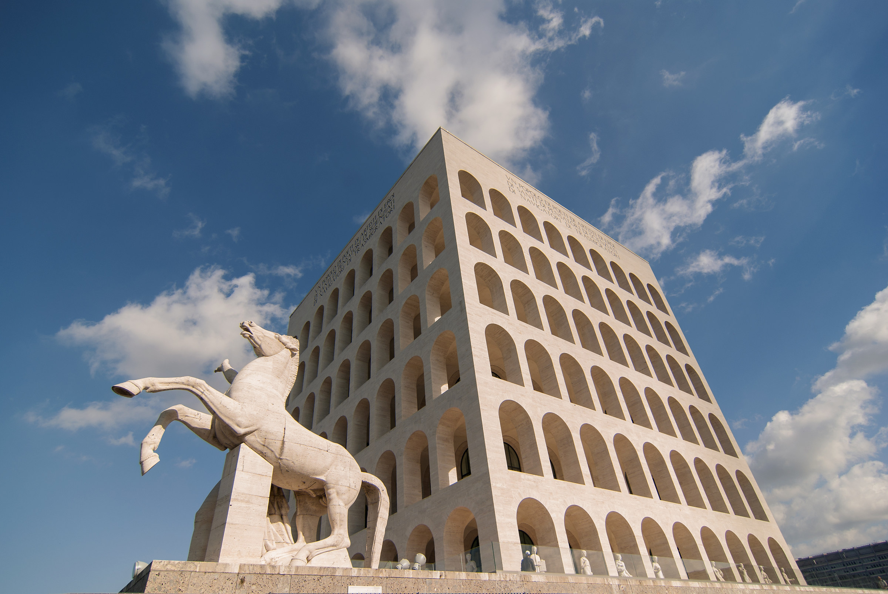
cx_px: 444
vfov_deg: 67.5
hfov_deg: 89.9
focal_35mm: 18
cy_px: 297
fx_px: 444
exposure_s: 1/800
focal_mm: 12
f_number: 5
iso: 100
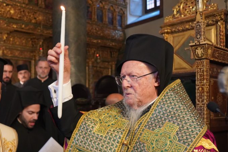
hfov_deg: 43.2
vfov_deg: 29.7
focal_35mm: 45
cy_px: 98
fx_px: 285
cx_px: 81
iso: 6400
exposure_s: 1/160
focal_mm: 30
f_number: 4
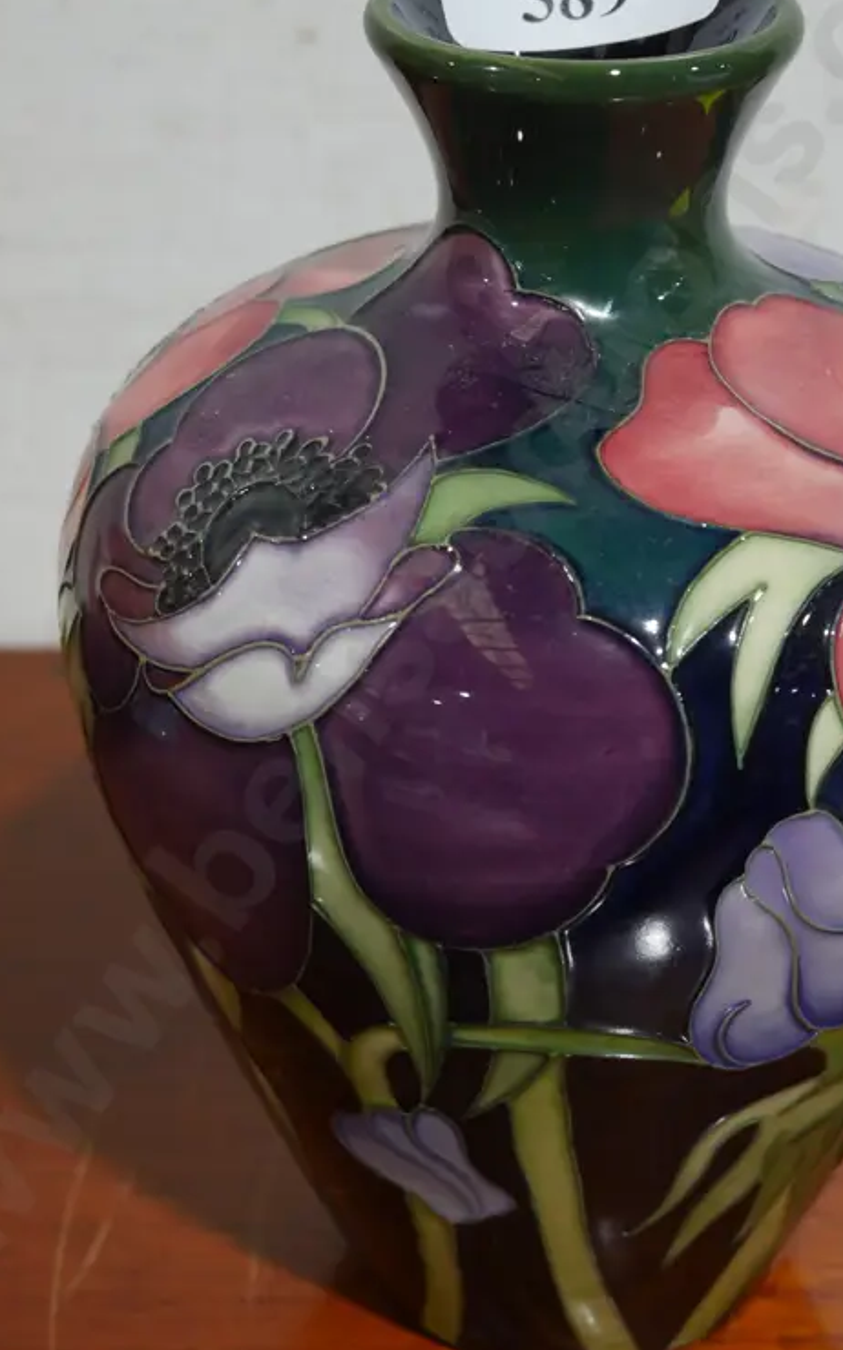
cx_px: 505
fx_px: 3348
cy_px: 507
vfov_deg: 22.8
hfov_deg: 14.3
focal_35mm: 91
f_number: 5.4
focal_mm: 31
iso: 800
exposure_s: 1/80
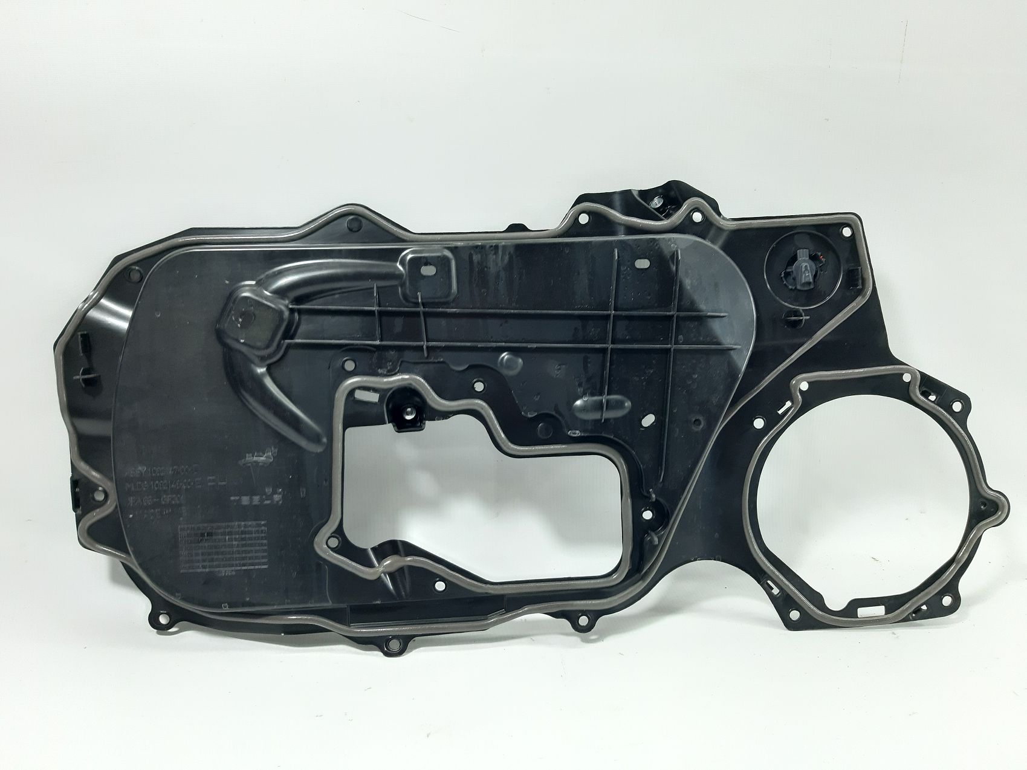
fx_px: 801
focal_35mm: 27
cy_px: 385
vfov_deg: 51.3
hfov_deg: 65.3
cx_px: 514
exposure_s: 1/50
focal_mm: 3.93
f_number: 1.7
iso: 100
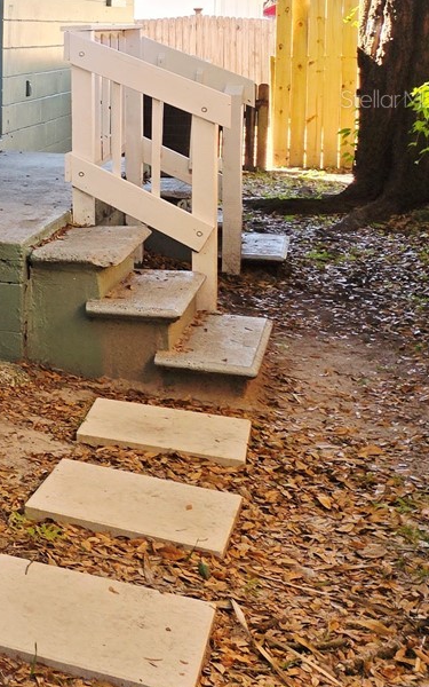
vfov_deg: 30.4
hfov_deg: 15.4
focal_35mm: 65
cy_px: 98
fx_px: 1216
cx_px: -467
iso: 40
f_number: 1.8
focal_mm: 5.4
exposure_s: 1/180
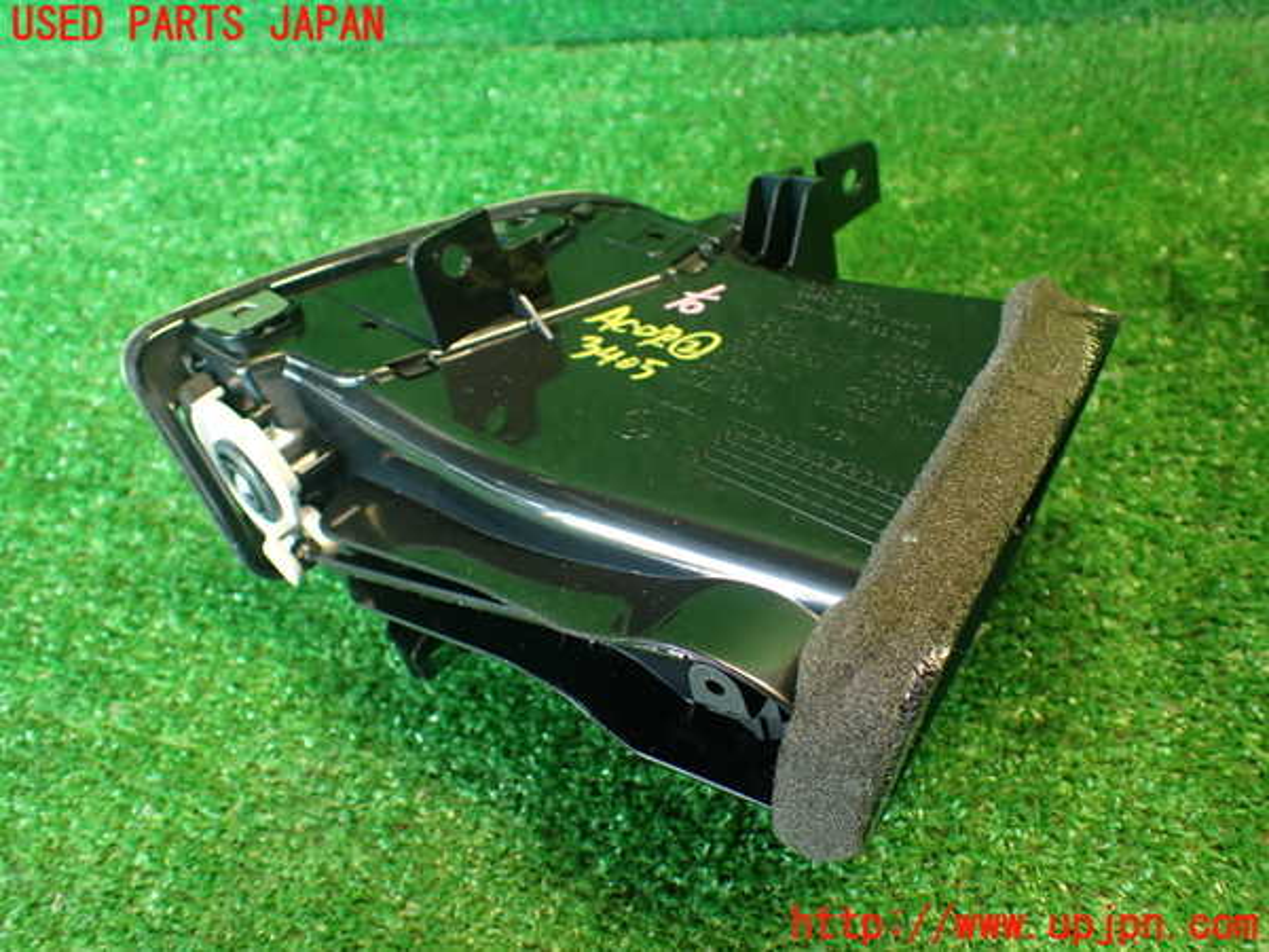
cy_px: 476
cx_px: 634
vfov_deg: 46.8
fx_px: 1100
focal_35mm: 30
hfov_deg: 60.0
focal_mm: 5.4
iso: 400
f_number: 2.3
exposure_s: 1/30
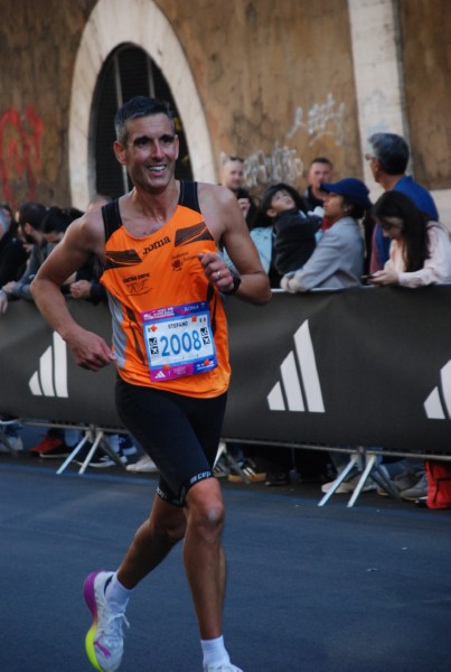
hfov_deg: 6.8
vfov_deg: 10.1
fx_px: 3785
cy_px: 336
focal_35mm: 202
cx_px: 226
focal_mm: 135
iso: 1000
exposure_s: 1/500
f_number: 5.6
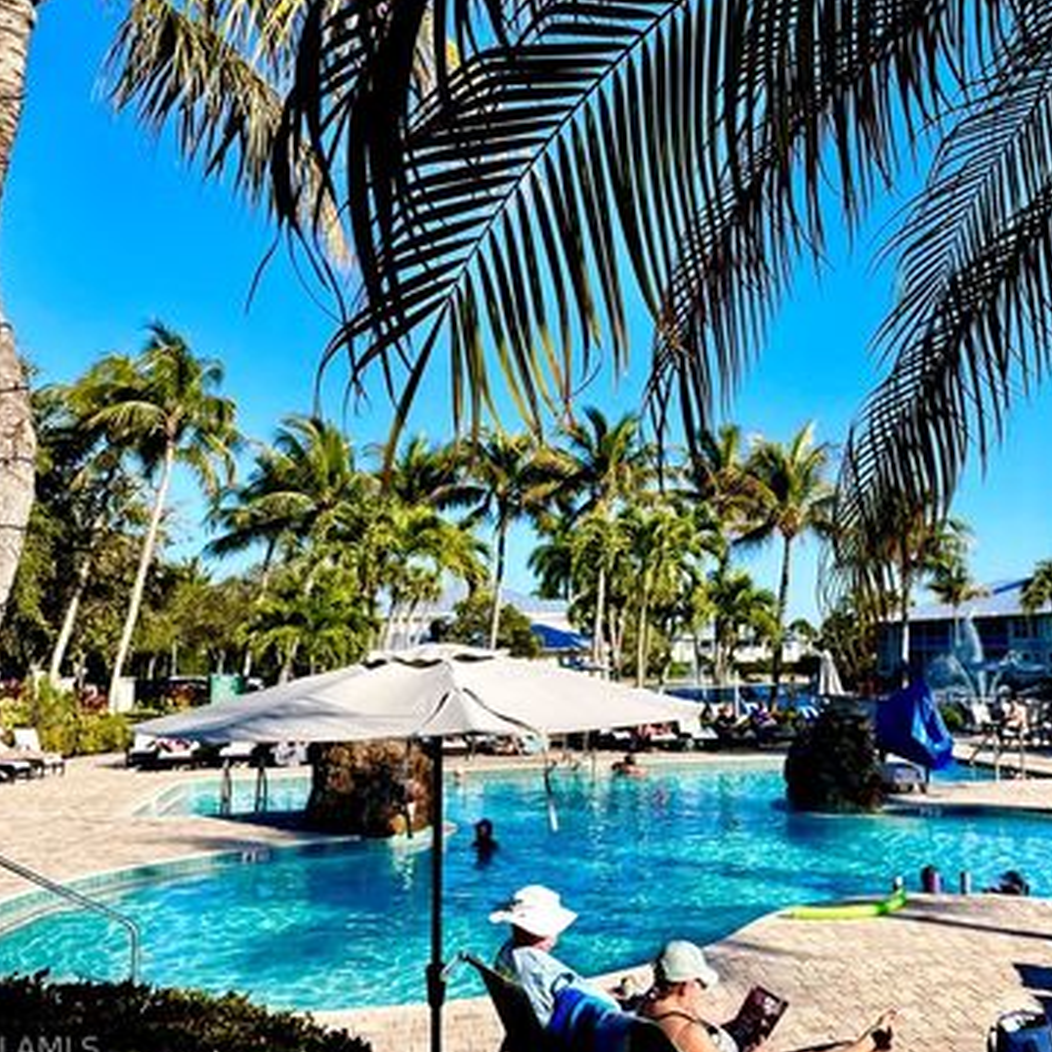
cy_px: 523
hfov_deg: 50.6
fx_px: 1100
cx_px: 653
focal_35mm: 32
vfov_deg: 51.1
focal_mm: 4.2
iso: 32
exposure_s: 1/3125
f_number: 1.6
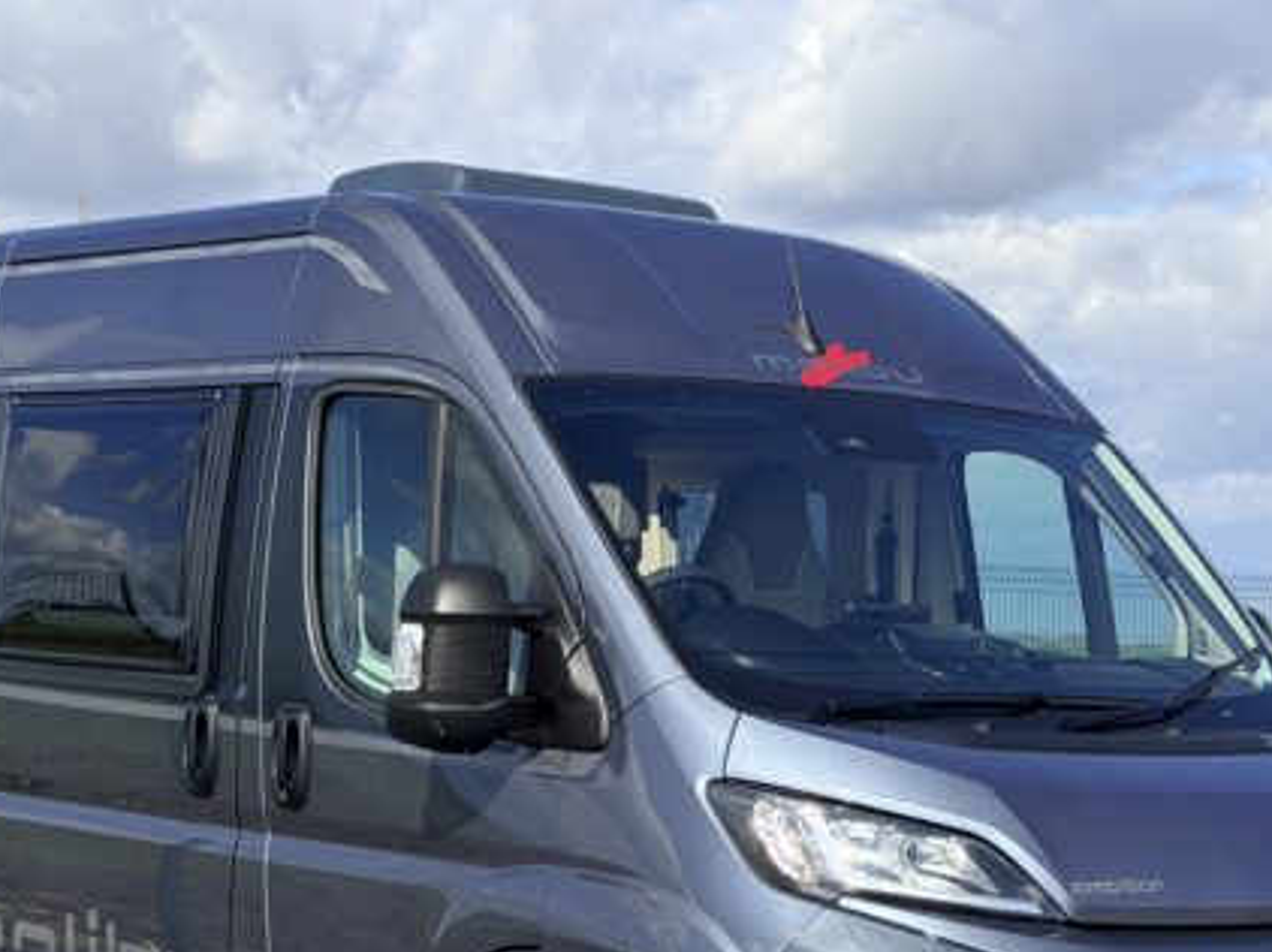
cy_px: 780
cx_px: 609
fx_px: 3342
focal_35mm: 91
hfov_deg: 21.5
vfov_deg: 16.1
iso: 80
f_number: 1.78
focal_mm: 6.76
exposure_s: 1/4329
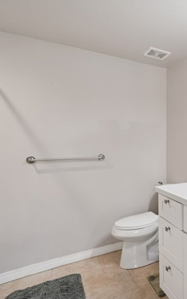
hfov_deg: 37.9
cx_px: 221
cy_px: 147
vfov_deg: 72.5
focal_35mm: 25
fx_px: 204
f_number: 8
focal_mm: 16
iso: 400
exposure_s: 1/25
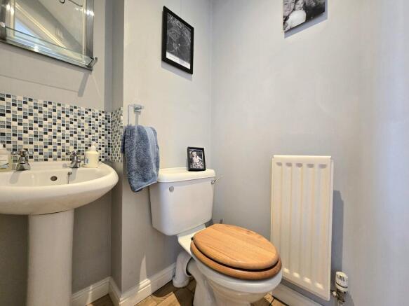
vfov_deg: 89.9
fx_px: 154
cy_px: 153
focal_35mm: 13
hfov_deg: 106.2
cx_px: 204
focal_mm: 2.2
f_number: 2.2
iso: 250
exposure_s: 1/50.3
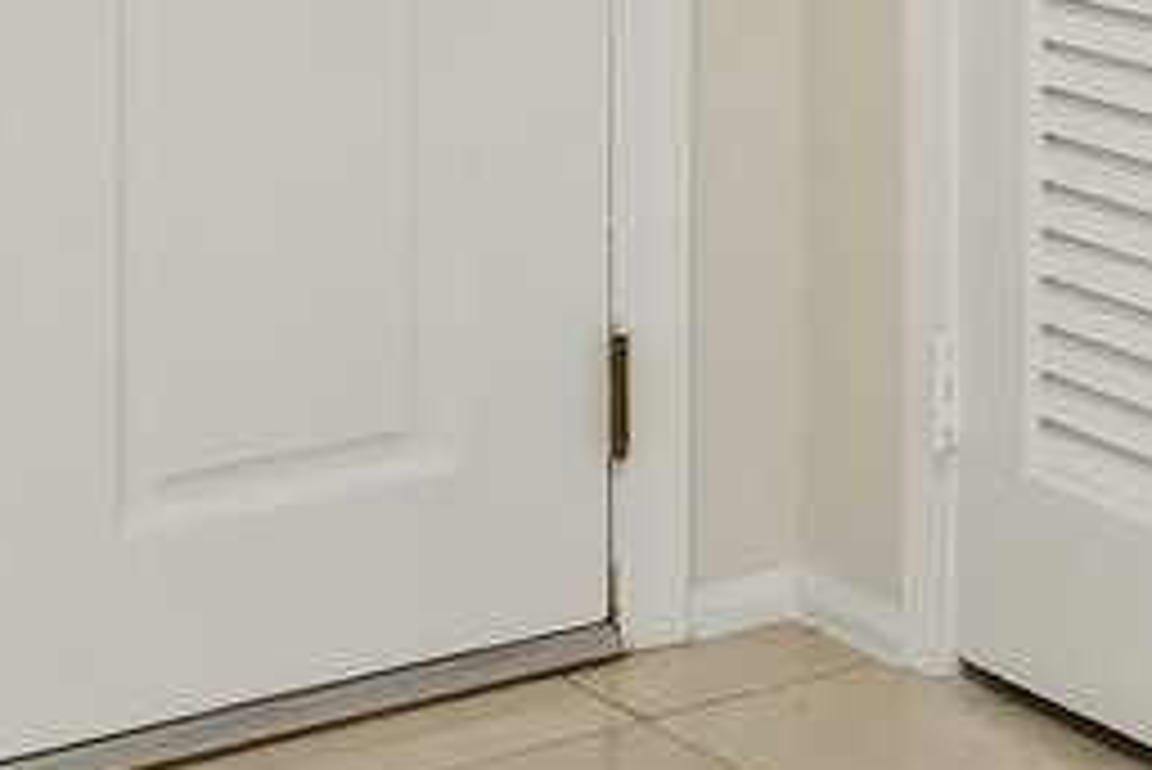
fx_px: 4098
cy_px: -745
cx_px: 1786
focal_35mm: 128
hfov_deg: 14.8
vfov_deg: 10.0
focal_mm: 16
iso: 400
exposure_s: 1/13
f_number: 8
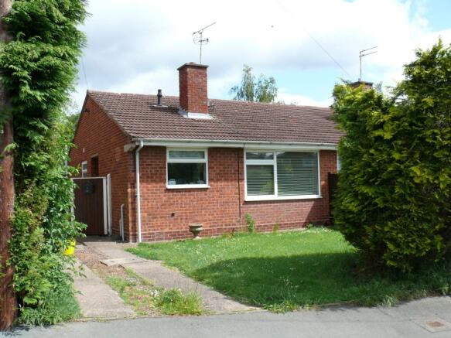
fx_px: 456
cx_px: 226
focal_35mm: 35
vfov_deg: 40.7
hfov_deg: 52.6
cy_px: 169
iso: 100
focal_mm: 7.4
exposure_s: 1/320
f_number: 5.6
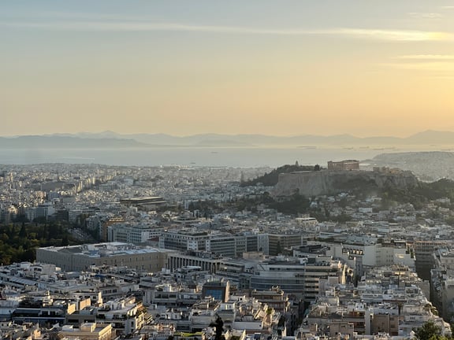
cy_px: 170
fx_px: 1010
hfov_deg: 25.3
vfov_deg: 19.1
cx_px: 227
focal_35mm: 77
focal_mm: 9
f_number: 2.8
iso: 32
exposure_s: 1/911
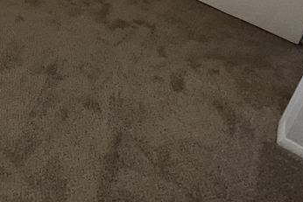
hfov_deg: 42.5
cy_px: -71
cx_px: 7
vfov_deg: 27.2
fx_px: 337
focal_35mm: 40
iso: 64
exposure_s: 1/75
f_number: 1.8
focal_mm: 1.57
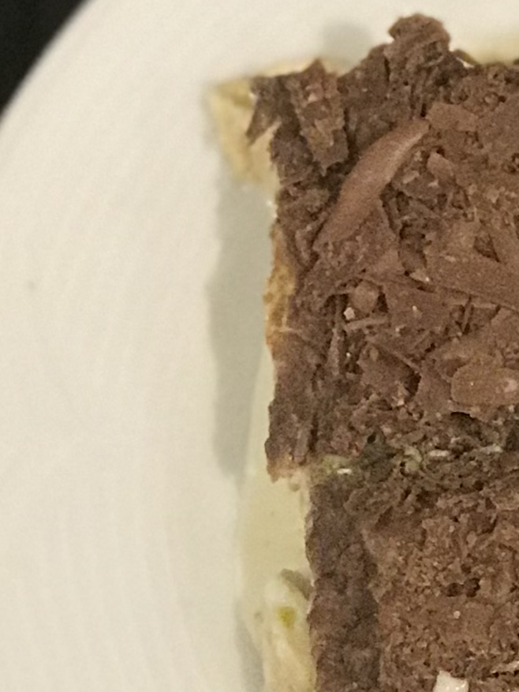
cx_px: 719
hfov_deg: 5.6
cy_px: 687
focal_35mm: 262
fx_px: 5236
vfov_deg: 7.5
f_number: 2.8
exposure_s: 1/50
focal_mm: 6.6
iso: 125
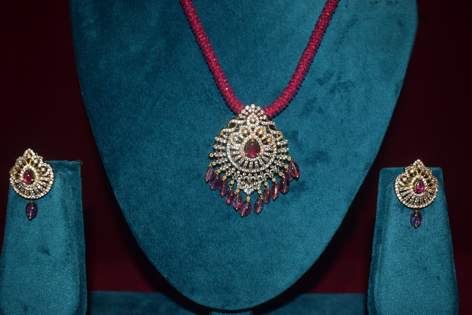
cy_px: 158
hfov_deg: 42.3
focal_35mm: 46
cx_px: 236
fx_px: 610
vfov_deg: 28.9
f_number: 4.2
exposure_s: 1/60
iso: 400
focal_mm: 31
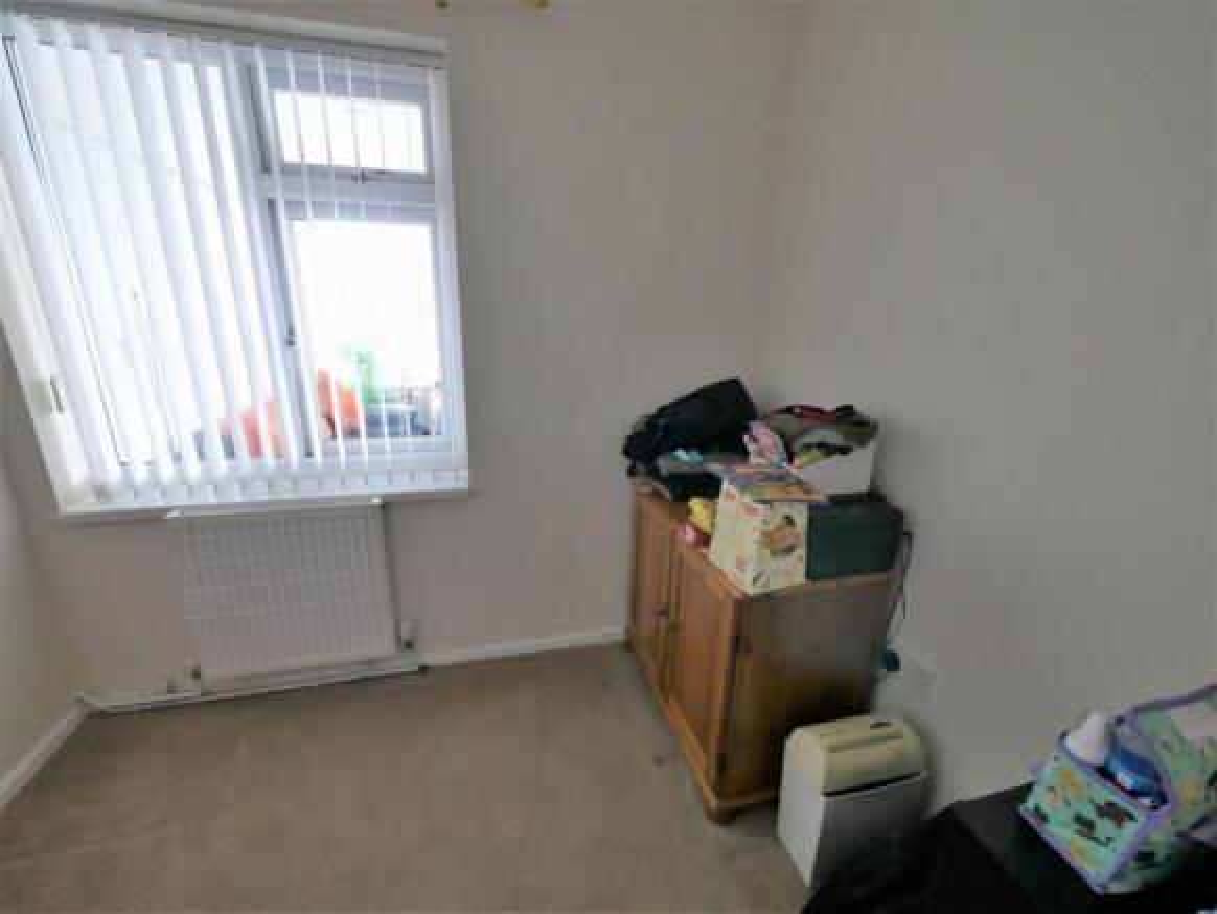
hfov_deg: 102.0
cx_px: 608
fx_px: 492
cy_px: 457
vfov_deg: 85.7
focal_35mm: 14
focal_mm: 7
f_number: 4
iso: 1000
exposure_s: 1/60
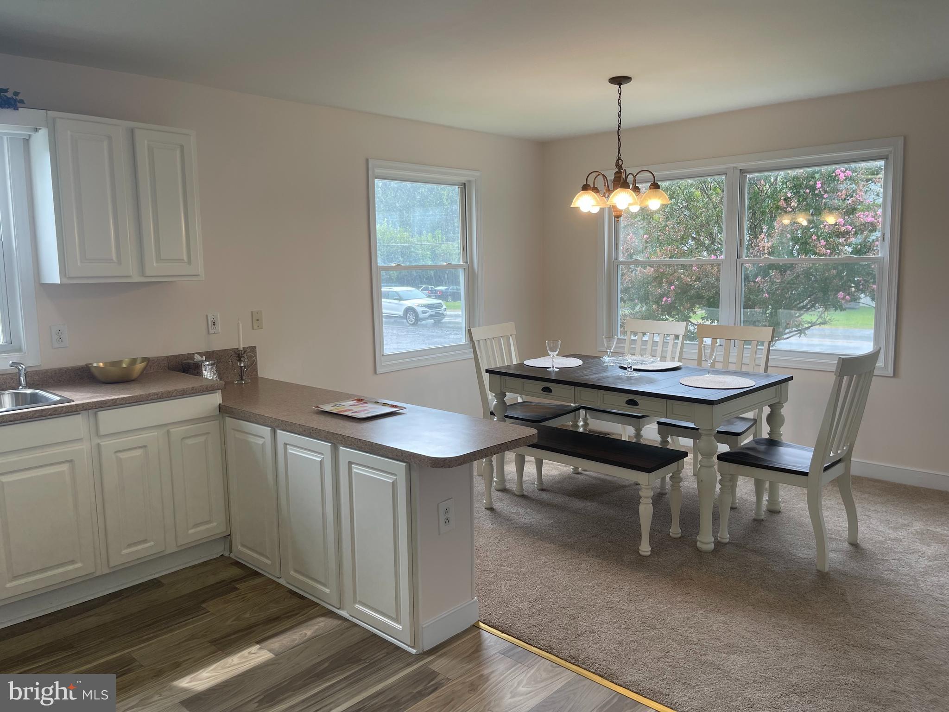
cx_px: 474
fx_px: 685
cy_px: 356
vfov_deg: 54.9
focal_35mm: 25
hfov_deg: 69.4
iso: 32
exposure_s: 1/158
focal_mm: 5.1
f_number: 1.6
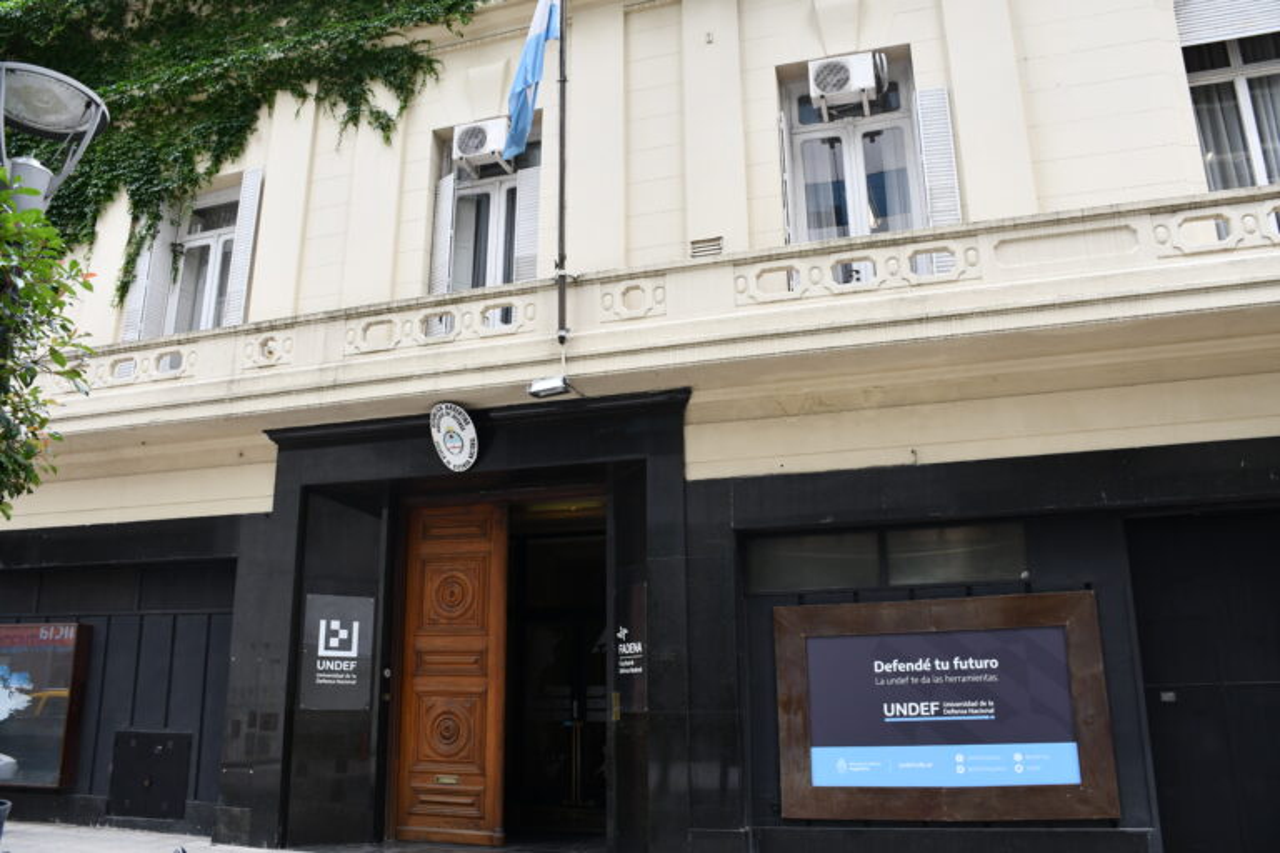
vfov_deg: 47.9
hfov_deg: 67.4
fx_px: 960
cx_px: 640
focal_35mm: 27
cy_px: 426
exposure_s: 1/250
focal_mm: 18
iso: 220
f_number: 5.6
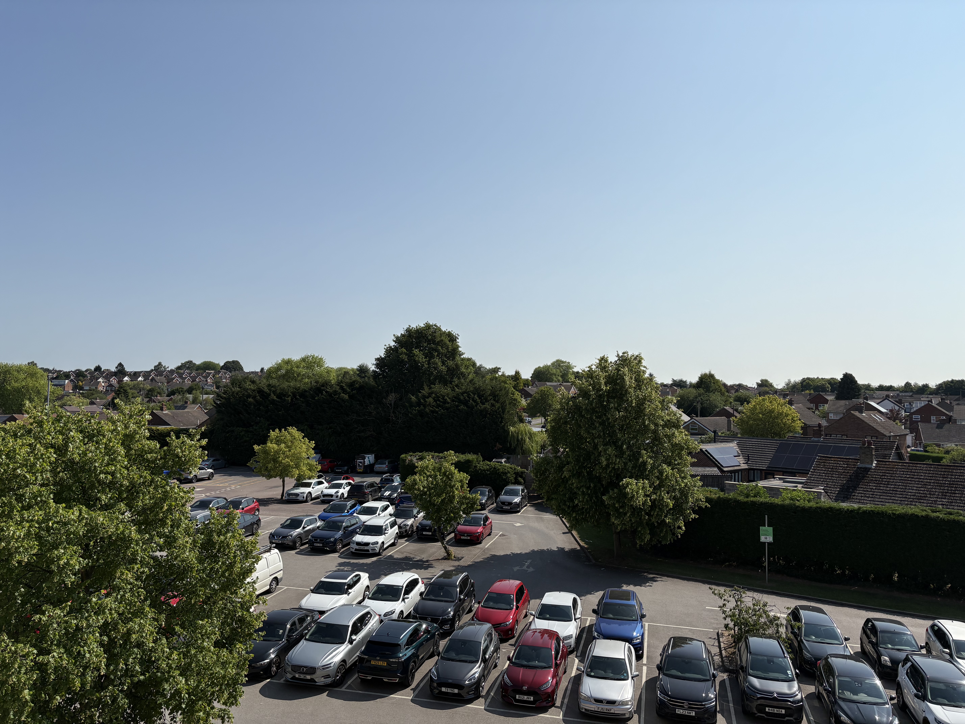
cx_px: 482
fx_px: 725
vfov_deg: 53.1
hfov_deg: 67.3
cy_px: 362
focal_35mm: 26
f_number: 1.6
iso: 50
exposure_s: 1/6993
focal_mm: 5.96
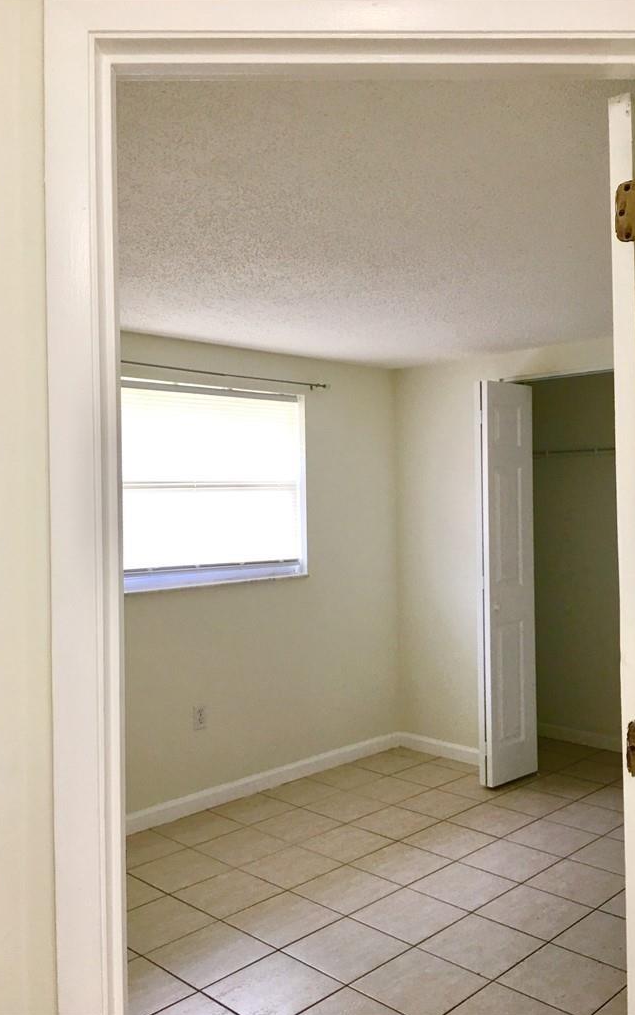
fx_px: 858
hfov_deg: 40.5
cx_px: 372
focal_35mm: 31
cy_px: 506
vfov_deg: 61.2
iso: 40
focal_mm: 4.15
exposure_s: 1/30
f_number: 2.2
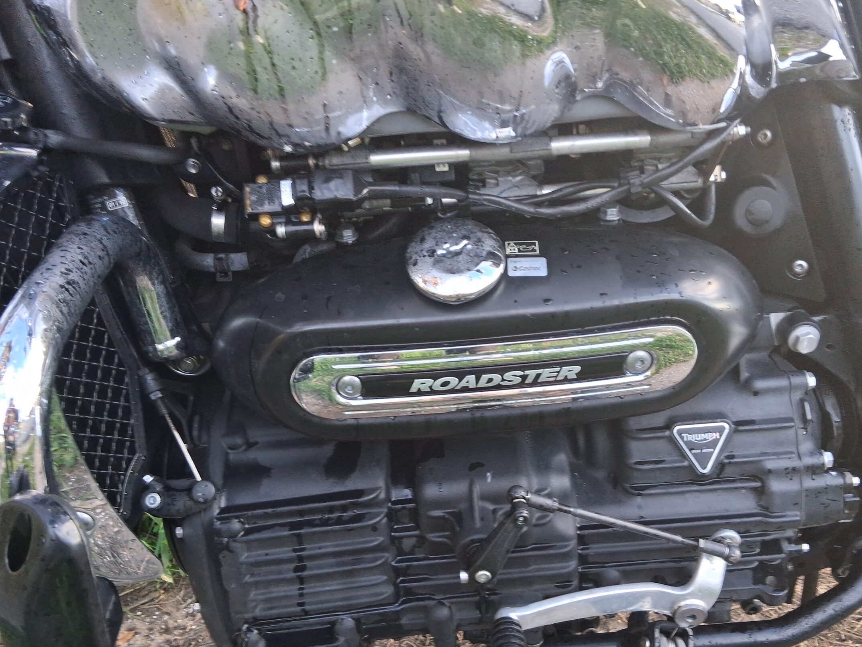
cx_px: 466
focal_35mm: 31
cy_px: 340
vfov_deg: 45.4
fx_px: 772
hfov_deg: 58.3
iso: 80
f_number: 1.8
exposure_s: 1/120
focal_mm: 3.98
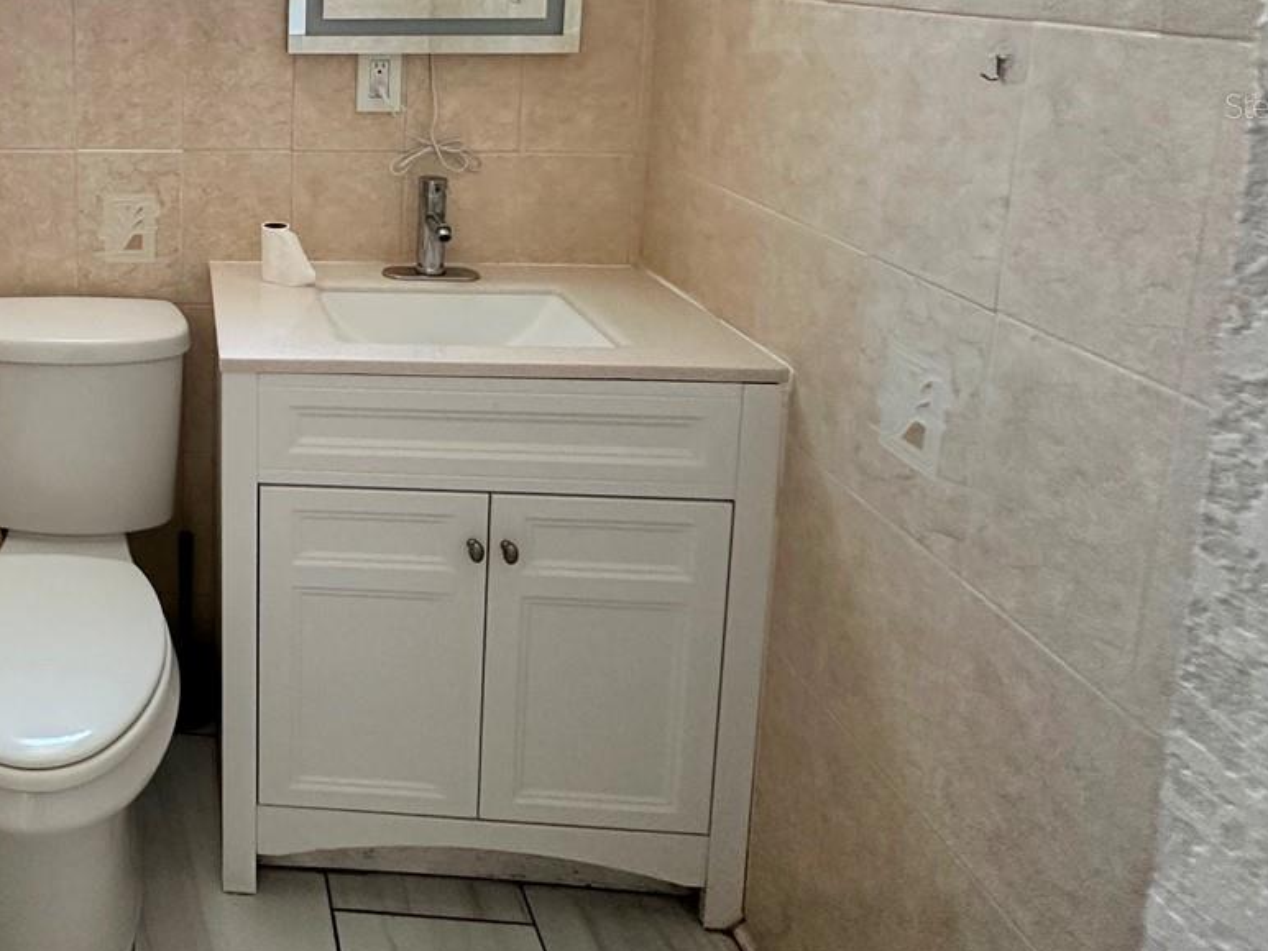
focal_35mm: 29
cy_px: 105
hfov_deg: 52.1
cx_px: 66
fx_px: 1062
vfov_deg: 44.2
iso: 320
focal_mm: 2.22
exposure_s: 1/120
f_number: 2.2
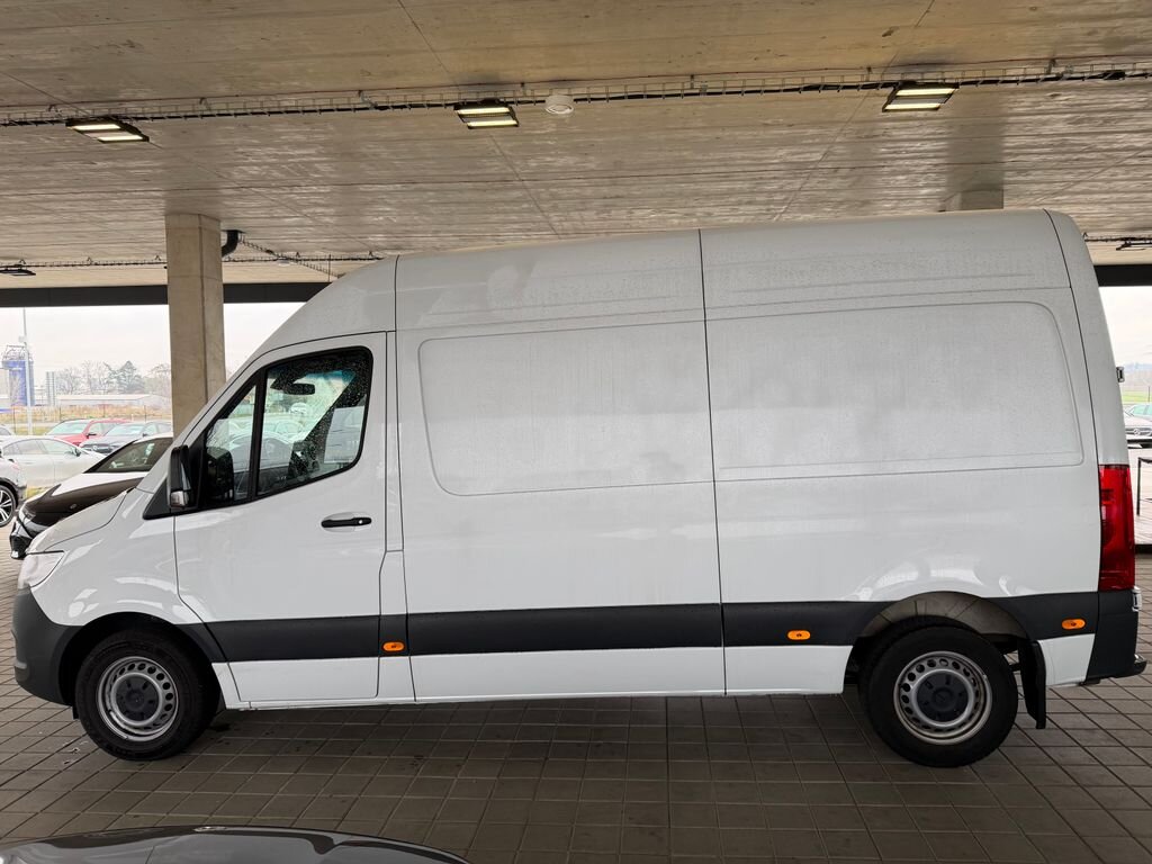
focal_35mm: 24
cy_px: 432
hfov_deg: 71.6
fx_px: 799
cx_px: 576
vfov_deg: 56.8
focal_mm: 6.76
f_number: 1.78
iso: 80
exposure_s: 1/234
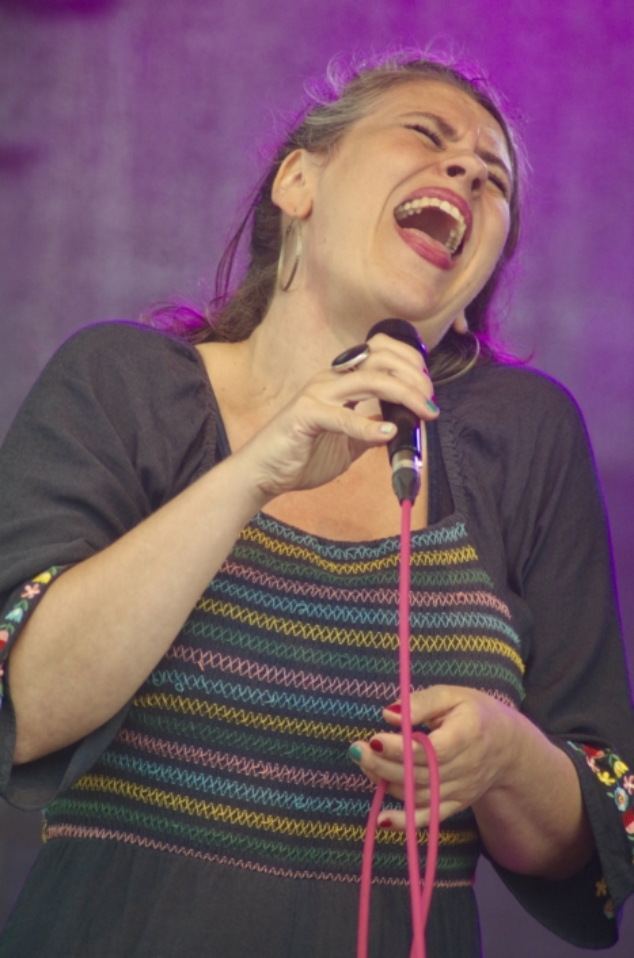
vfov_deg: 5.7
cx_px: 317
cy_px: 479
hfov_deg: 3.8
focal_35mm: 360
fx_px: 9552
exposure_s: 1/320
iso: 400
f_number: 5.6
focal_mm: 240
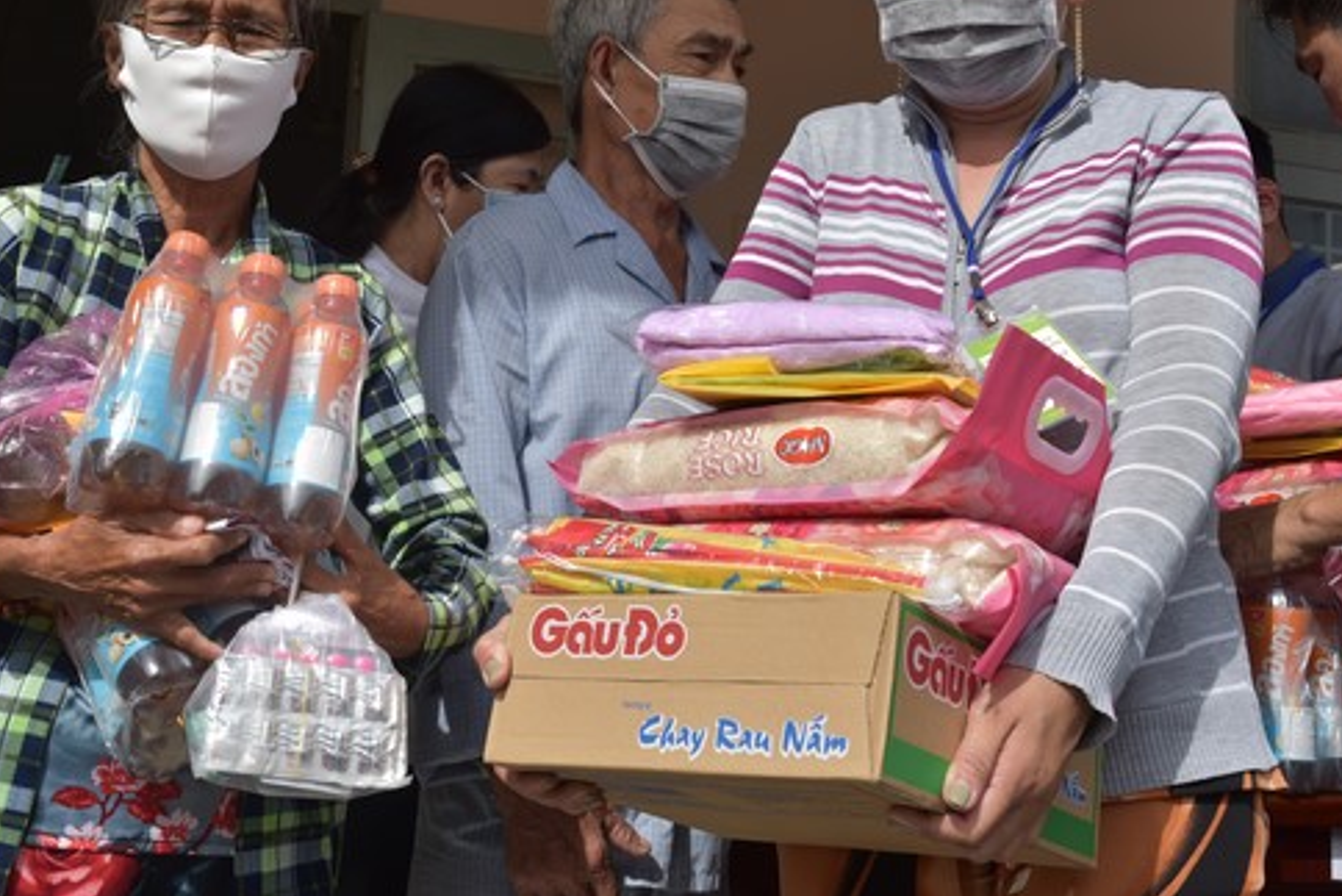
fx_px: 1902
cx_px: 599
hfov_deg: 38.8
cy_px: 308
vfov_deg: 26.4
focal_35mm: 51
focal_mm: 38
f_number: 10
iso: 200
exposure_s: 1/400
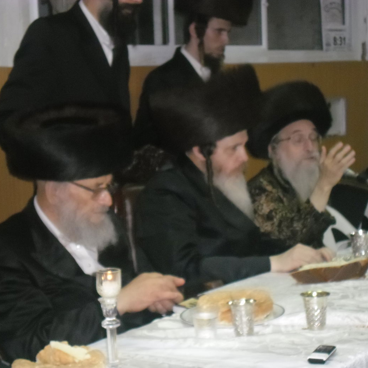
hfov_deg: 19.7
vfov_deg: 19.7
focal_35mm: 88
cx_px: 204
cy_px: 185
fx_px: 1058
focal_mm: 13.2
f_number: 3.9
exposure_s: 1/60
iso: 400
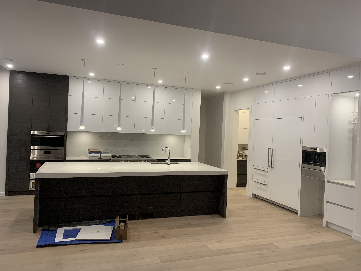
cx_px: 180
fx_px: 271
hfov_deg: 67.3
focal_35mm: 26
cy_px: 136
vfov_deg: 53.1
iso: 125
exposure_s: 1/60
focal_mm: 4.25
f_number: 1.8
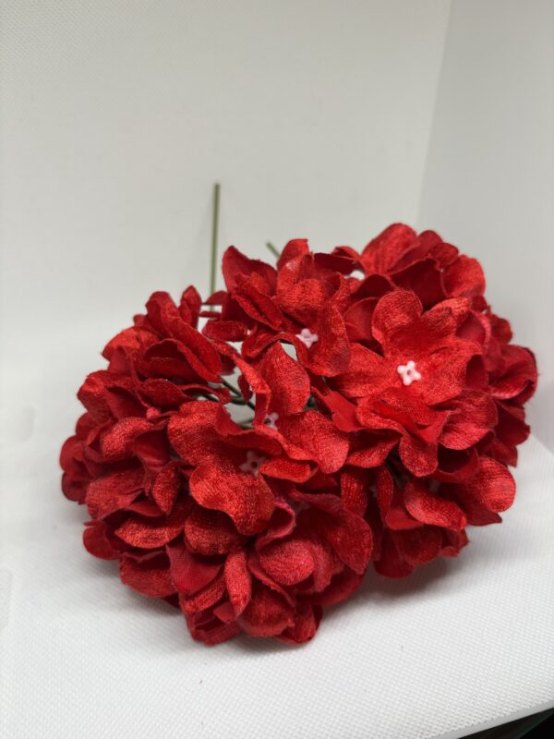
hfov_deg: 53.1
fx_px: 555
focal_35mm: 26
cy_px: 370
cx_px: 277
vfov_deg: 67.3
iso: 40
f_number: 1.6
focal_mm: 5.96
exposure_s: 1/121
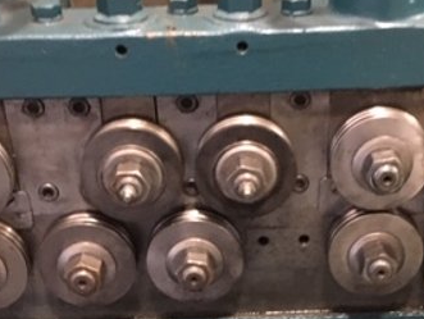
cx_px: 259
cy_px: 288
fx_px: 858
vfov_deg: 20.6
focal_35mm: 70
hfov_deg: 27.7
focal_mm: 4.15
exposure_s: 1/15
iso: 400
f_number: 2.2
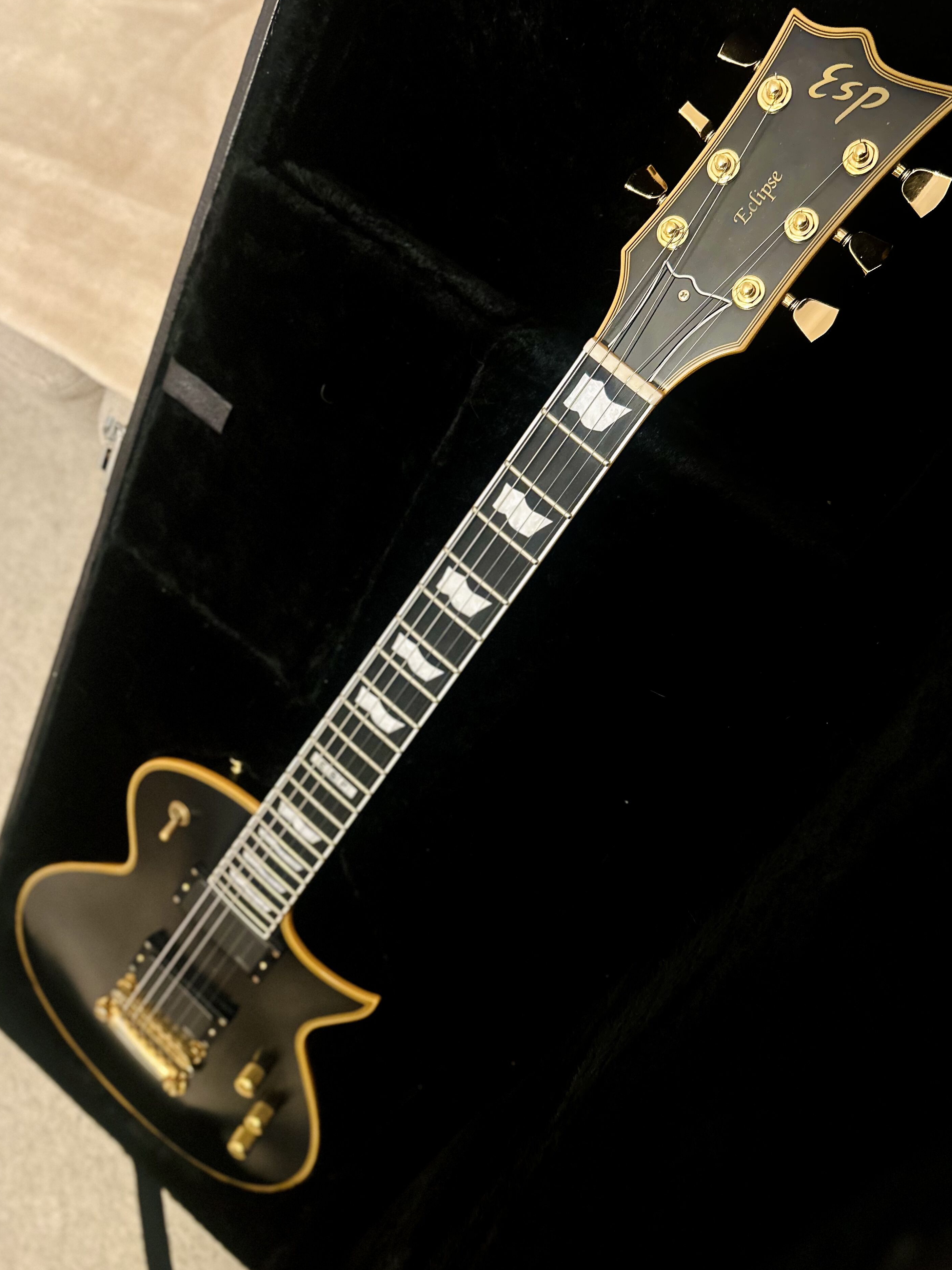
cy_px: 615
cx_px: 455
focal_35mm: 28
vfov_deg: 63.4
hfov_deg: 49.7
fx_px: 1027
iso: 500
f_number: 1.5
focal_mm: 5.7
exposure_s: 1/25
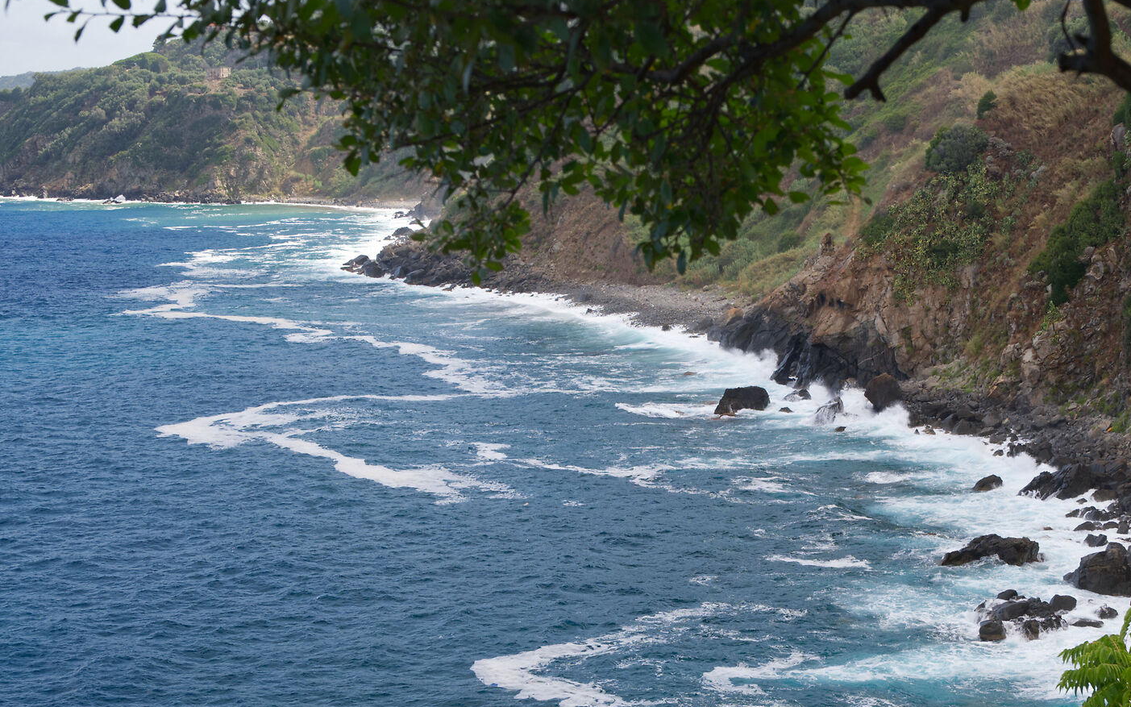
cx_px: 761
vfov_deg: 19.1
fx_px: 2096
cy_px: 426
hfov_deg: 30.0
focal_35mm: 68
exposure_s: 1/50
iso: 100
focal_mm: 39
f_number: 8
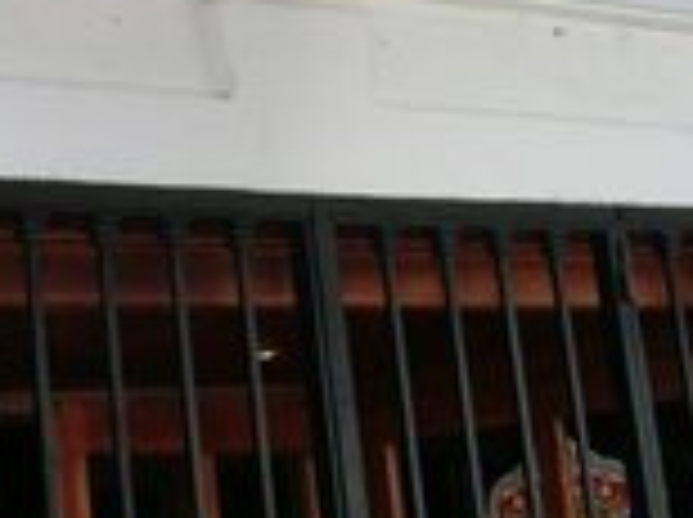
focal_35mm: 104
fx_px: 2079
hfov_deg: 18.8
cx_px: 194
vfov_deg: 13.9
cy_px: -41
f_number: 3.8
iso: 64
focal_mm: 7.1
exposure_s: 1/100
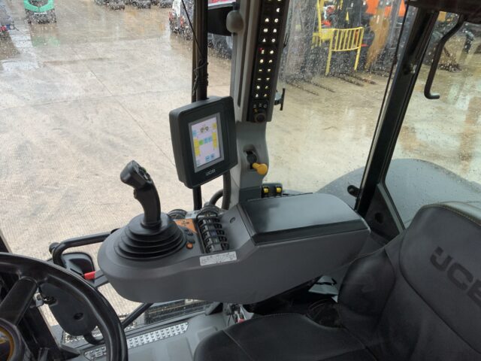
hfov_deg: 61.7
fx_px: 403
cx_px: 240
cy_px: 180
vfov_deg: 48.2
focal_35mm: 29
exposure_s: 1/106
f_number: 1.8
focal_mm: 3
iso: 64
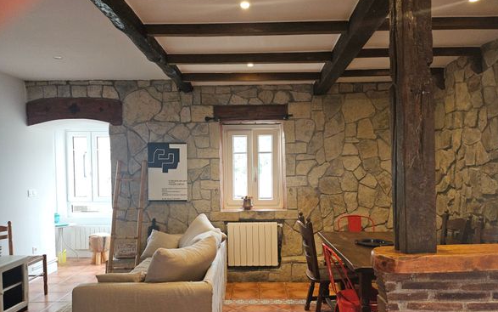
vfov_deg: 47.4
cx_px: 246
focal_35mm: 26
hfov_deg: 70.4
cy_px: 181
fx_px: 353
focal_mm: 5
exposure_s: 1/100
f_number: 1.8
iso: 160
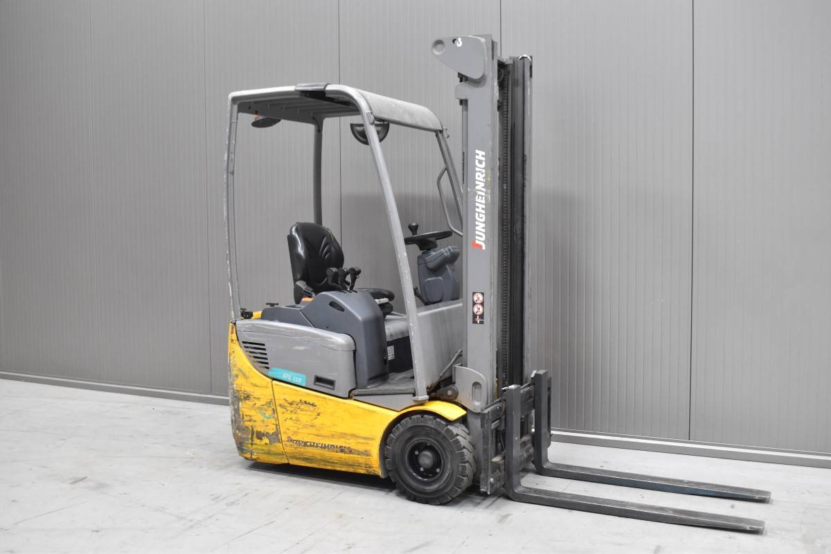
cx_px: 416
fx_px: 831
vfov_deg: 36.9
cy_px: 277
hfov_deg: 53.1
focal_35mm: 36
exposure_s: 1/30
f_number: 5
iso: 1600
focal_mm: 24
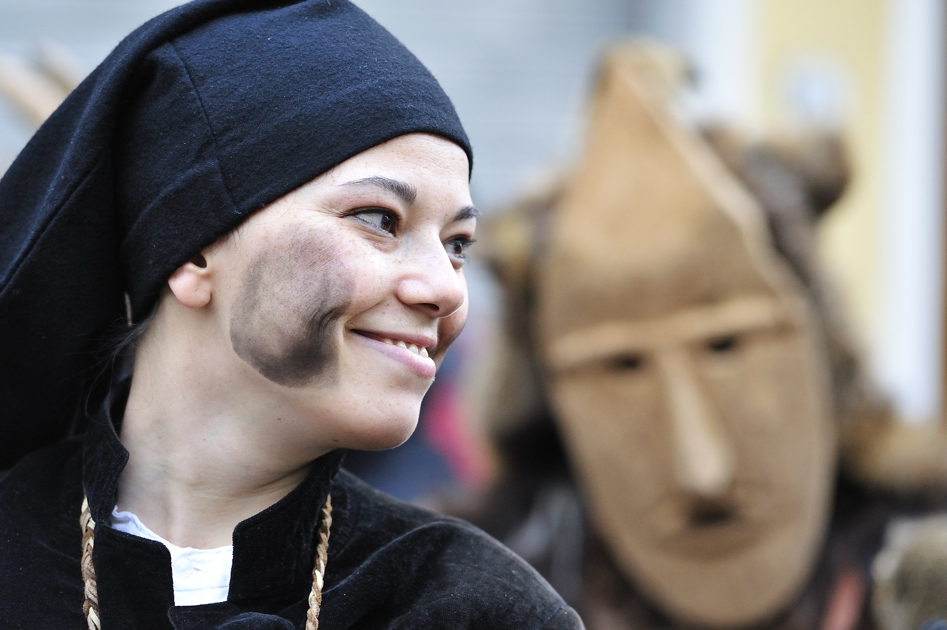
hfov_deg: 14.2
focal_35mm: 145
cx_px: 474
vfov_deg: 9.4
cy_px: 315
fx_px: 3811
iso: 2500
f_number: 5
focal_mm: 145
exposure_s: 1/320
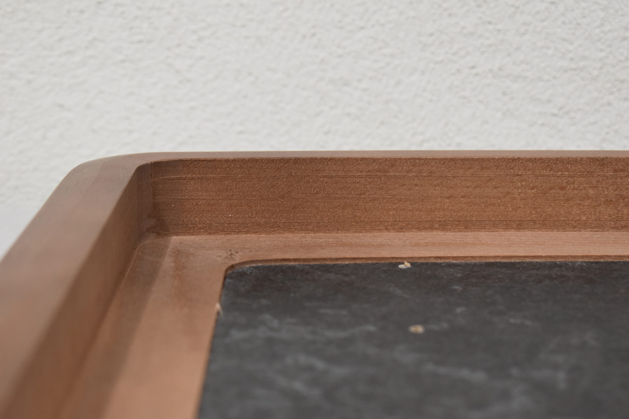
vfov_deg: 16.6
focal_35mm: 82
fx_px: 1441
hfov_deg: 24.6
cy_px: 210
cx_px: 314
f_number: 5.6
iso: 900
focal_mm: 55
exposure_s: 1/125
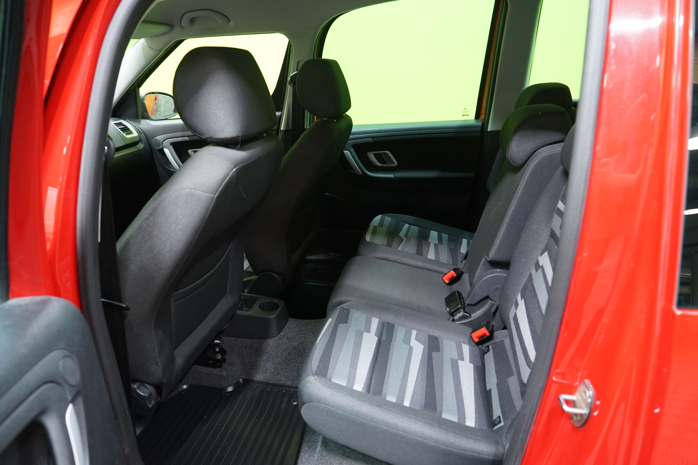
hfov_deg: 73.7
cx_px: 349
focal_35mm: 24
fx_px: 465
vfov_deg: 53.1
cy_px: 232
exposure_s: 1/20
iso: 2000
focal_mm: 24
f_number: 4.5
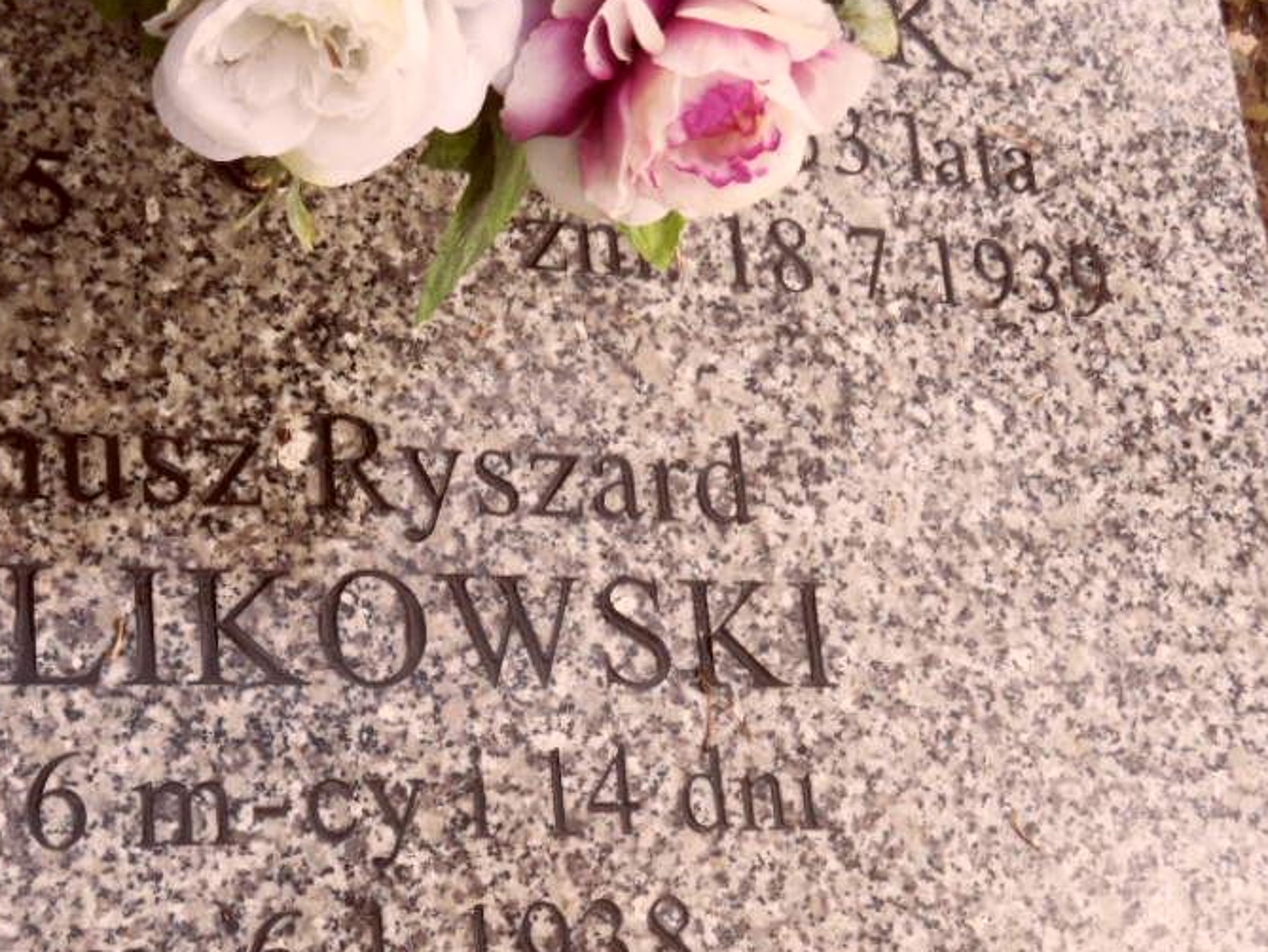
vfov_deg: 29.4
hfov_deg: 38.1
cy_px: 656
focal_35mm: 49
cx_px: 345
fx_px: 1795
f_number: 3.4
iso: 80
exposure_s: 1/90
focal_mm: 5.3
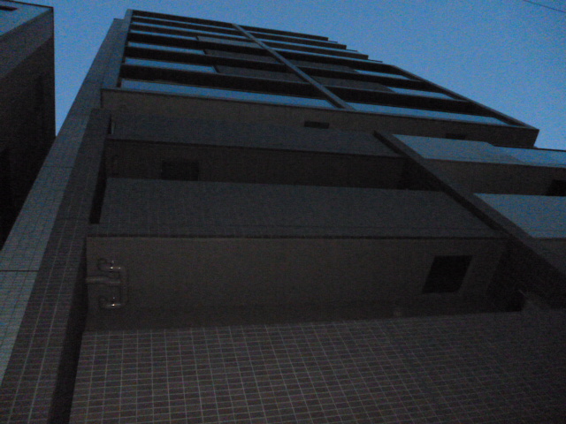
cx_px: 283
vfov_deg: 49.7
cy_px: 212
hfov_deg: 63.4
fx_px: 458
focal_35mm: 28
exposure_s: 1/60
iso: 1600
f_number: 3.1
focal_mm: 5
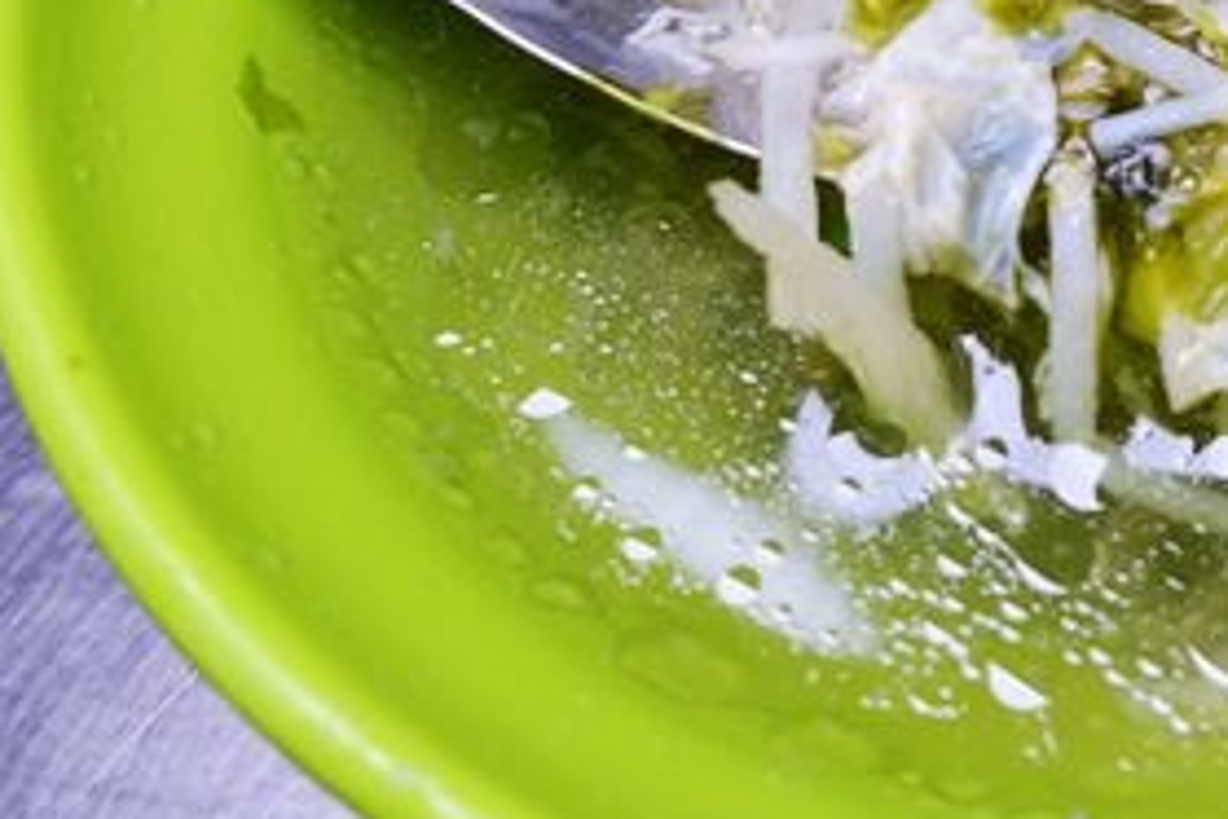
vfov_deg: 23.2
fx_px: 1910
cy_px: -2
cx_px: 1276
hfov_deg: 32.3
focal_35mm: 56
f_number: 3.5
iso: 125
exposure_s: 1/80
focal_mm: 8.8
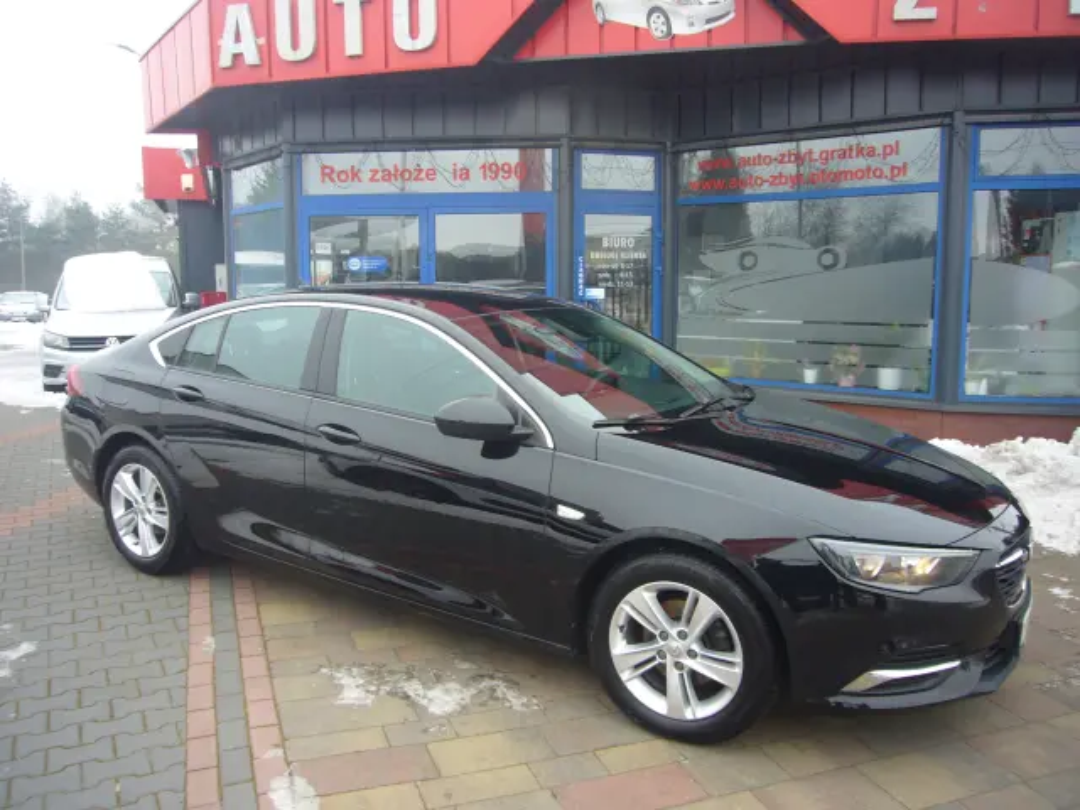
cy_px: 405
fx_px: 874
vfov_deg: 49.7
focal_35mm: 28
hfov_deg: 63.4
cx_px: 540
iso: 80
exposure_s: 1/50
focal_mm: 4.6
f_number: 2.8
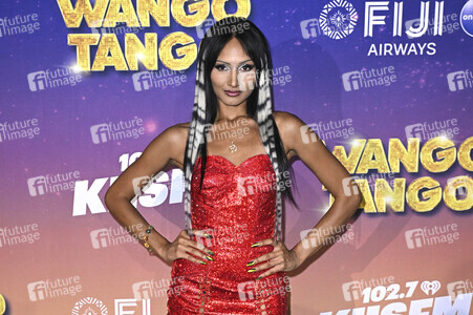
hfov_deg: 51.9
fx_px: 486
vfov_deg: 35.9
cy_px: 158
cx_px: 236
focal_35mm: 37
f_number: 5.6
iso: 2000
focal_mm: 37
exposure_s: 1/200
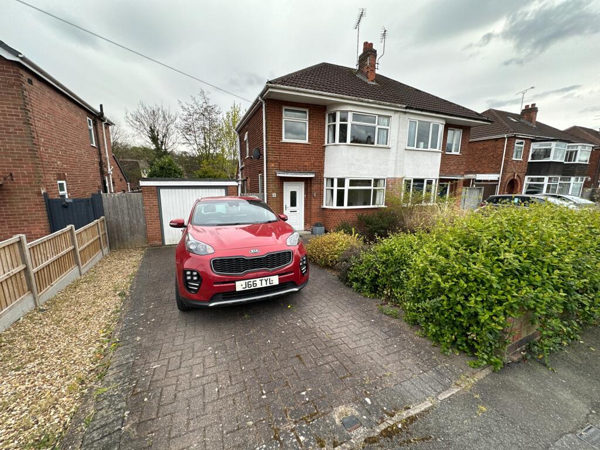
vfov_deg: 85.7
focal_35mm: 14
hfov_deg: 102.1
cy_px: 225
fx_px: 243
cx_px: 300
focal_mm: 2.22
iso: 40
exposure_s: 1/443
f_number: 2.2
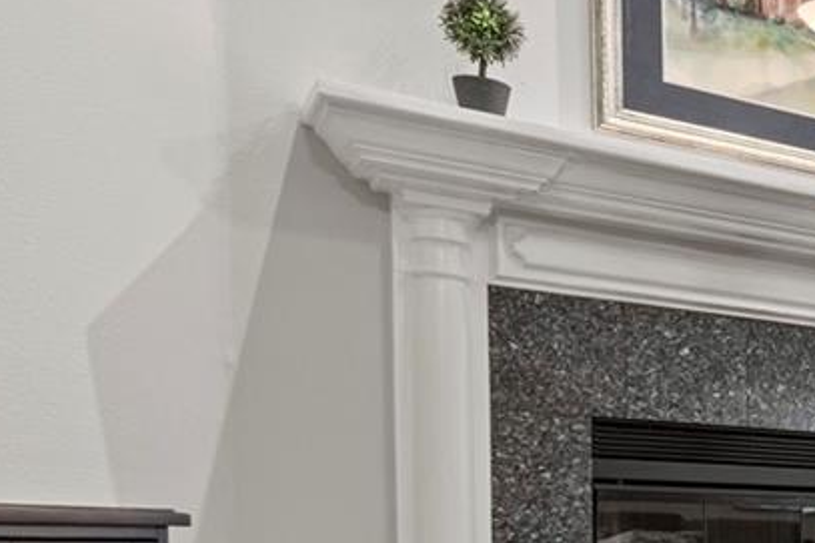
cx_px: 1386
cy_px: 605
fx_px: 1245
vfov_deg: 23.1
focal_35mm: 55
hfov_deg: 23.4
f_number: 8
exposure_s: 1
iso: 320
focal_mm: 14
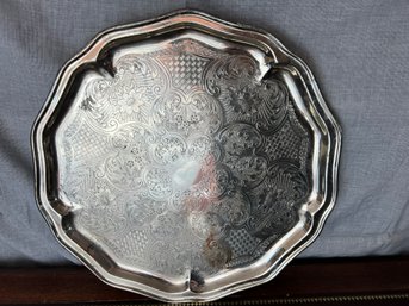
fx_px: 307
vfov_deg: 53.0
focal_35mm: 26
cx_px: 204
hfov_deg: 67.3
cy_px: 153
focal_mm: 5.7
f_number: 1.5
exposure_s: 1/120
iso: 40
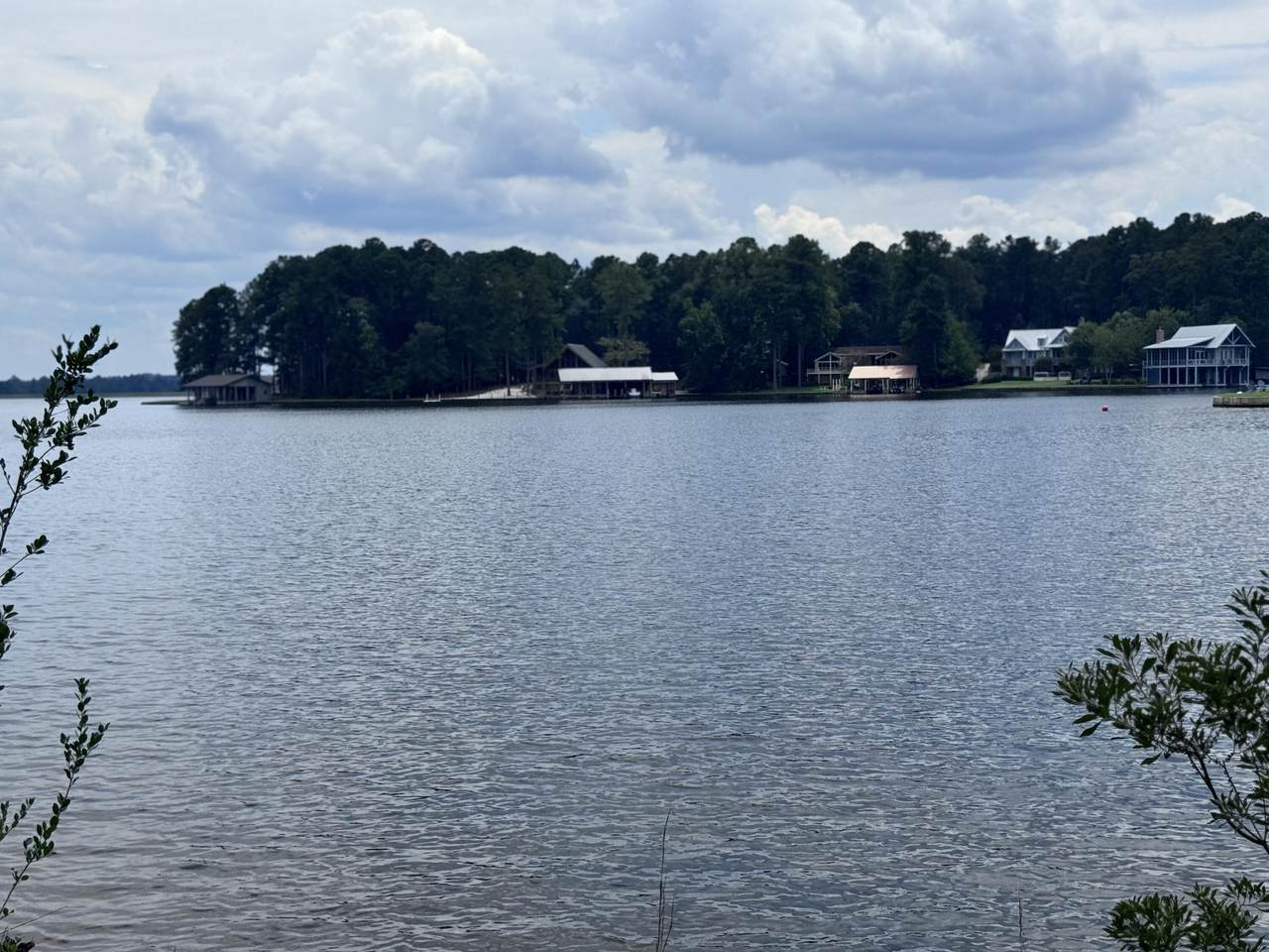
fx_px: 1760
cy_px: 476
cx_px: 634
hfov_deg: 39.7
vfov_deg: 30.3
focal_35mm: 48
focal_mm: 6.76
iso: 64
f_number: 1.78
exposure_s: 1/6410
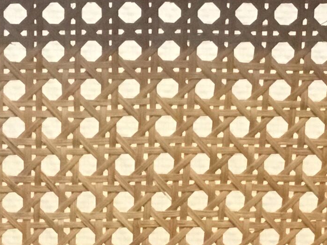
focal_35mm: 144
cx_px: 143
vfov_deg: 10.2
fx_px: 1360
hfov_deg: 13.7
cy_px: 280
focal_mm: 3.3
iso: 200
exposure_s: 1/33
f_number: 2.4
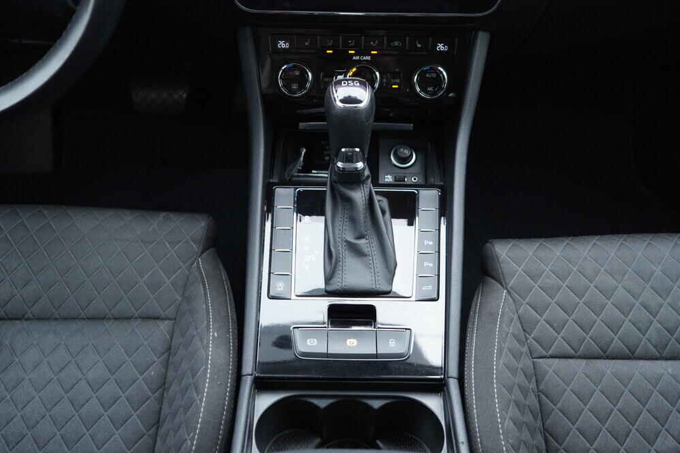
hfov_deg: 51.9
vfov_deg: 35.9
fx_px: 699
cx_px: 338
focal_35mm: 37
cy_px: 222
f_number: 2.8
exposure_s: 1/40
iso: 400
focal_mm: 24
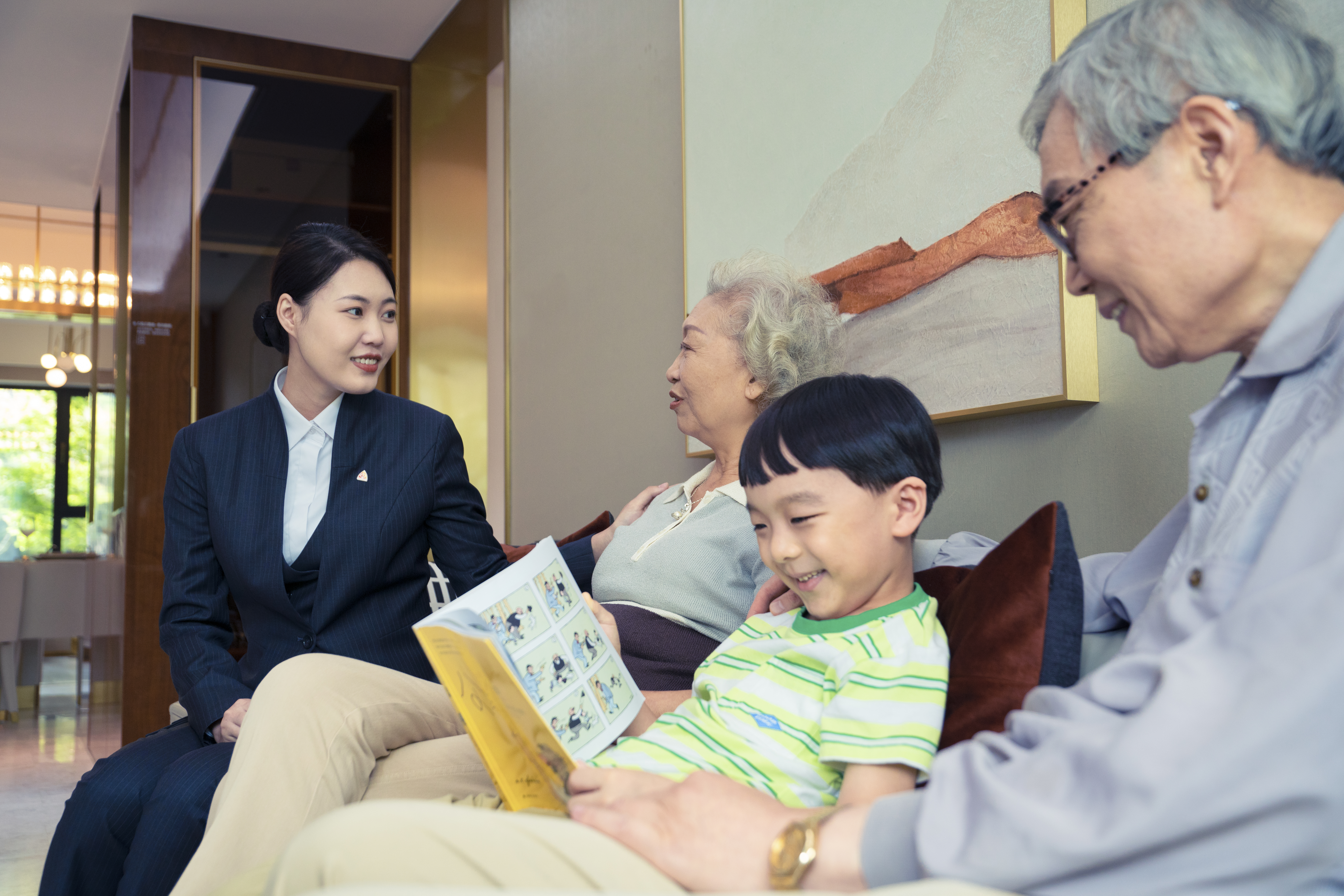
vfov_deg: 37.9
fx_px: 1307
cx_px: 672
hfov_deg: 54.4
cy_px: 448
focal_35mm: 35
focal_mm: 35
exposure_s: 1/125
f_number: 4
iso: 1250
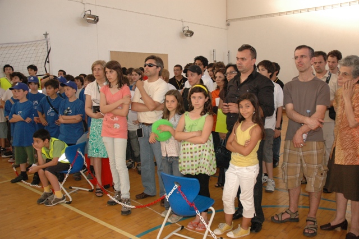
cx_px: 180
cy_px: 120
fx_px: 329
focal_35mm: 33
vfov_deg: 39.9
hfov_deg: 57.2
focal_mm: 22
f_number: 4
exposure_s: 1/60
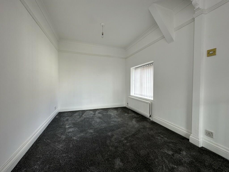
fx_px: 93
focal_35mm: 14
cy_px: 86
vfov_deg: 85.7
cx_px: 114
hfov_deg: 102.1
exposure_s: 1/99
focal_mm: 2.22
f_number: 2.2
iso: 50
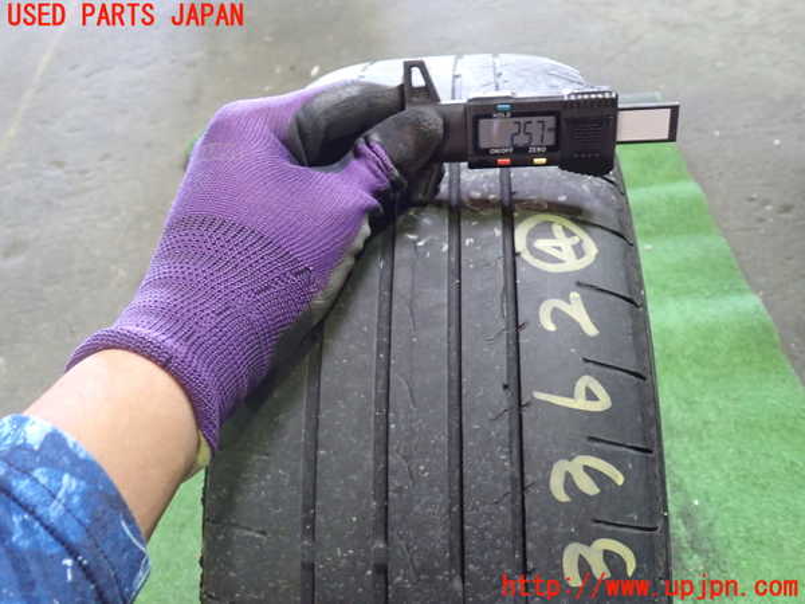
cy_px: 302
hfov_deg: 60.0
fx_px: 698
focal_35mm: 30
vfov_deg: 46.8
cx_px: 402
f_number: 2.3
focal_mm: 5.4
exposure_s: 1/30
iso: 640
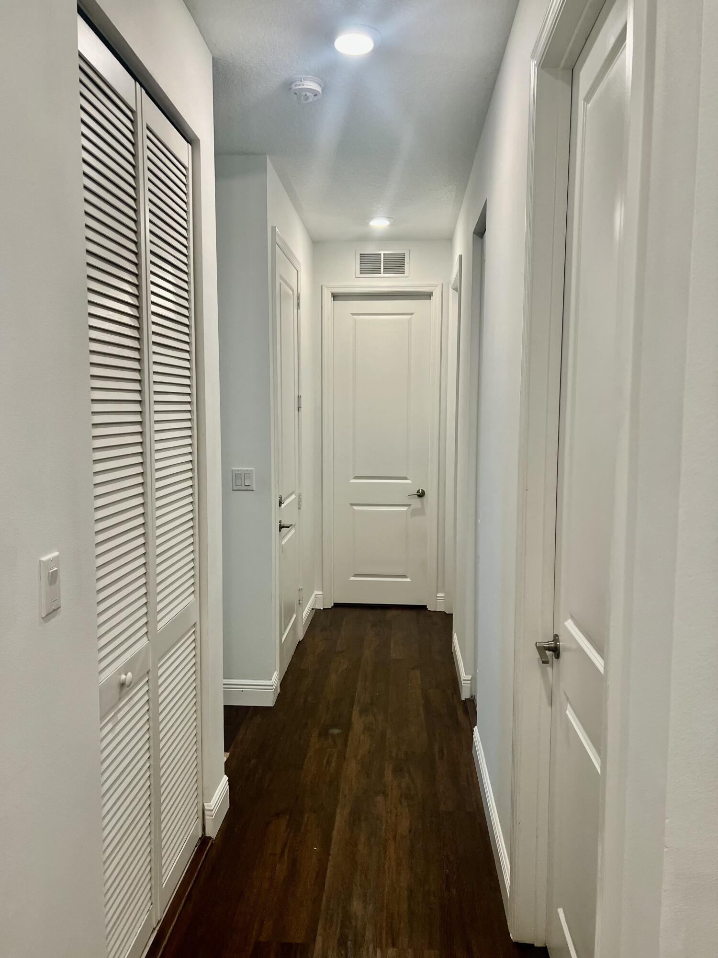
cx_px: 359
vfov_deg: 67.3
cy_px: 479
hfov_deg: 53.1
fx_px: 719
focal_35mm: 26
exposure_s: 1/120
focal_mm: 5.7
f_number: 1.5
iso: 100
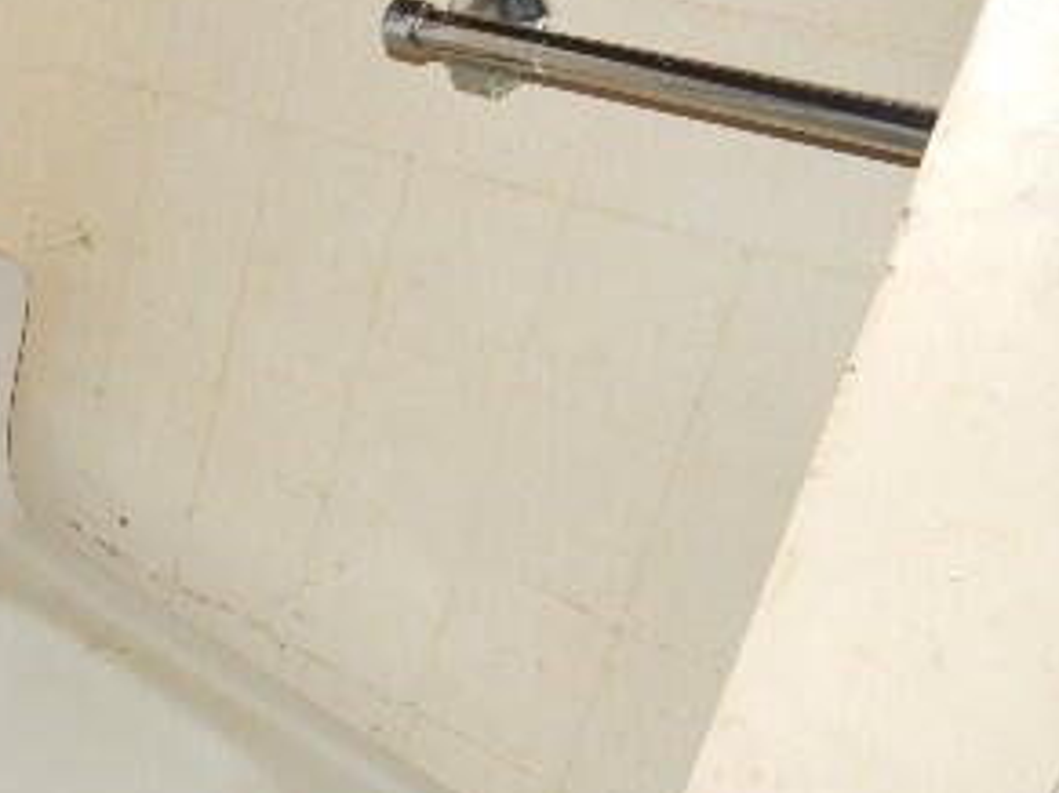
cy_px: 673
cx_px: -98
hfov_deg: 31.2
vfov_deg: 25.9
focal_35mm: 55
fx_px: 1682
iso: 200
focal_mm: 4.5
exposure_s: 1/30
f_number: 3.7
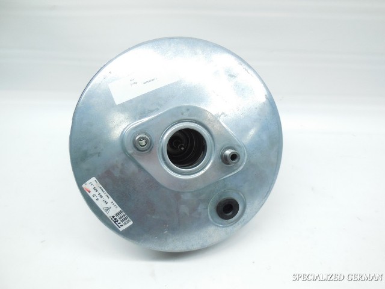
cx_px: 192
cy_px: 144
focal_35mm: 25
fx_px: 278
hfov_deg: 69.4
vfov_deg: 54.9
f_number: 3.1
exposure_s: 1/250
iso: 450
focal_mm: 4.5
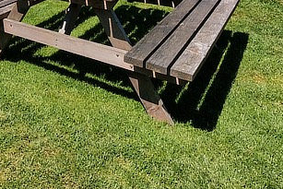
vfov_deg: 25.7
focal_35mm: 44
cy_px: -64
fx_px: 346
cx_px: -65
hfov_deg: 34.5
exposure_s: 1/350
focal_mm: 10
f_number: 8
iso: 200
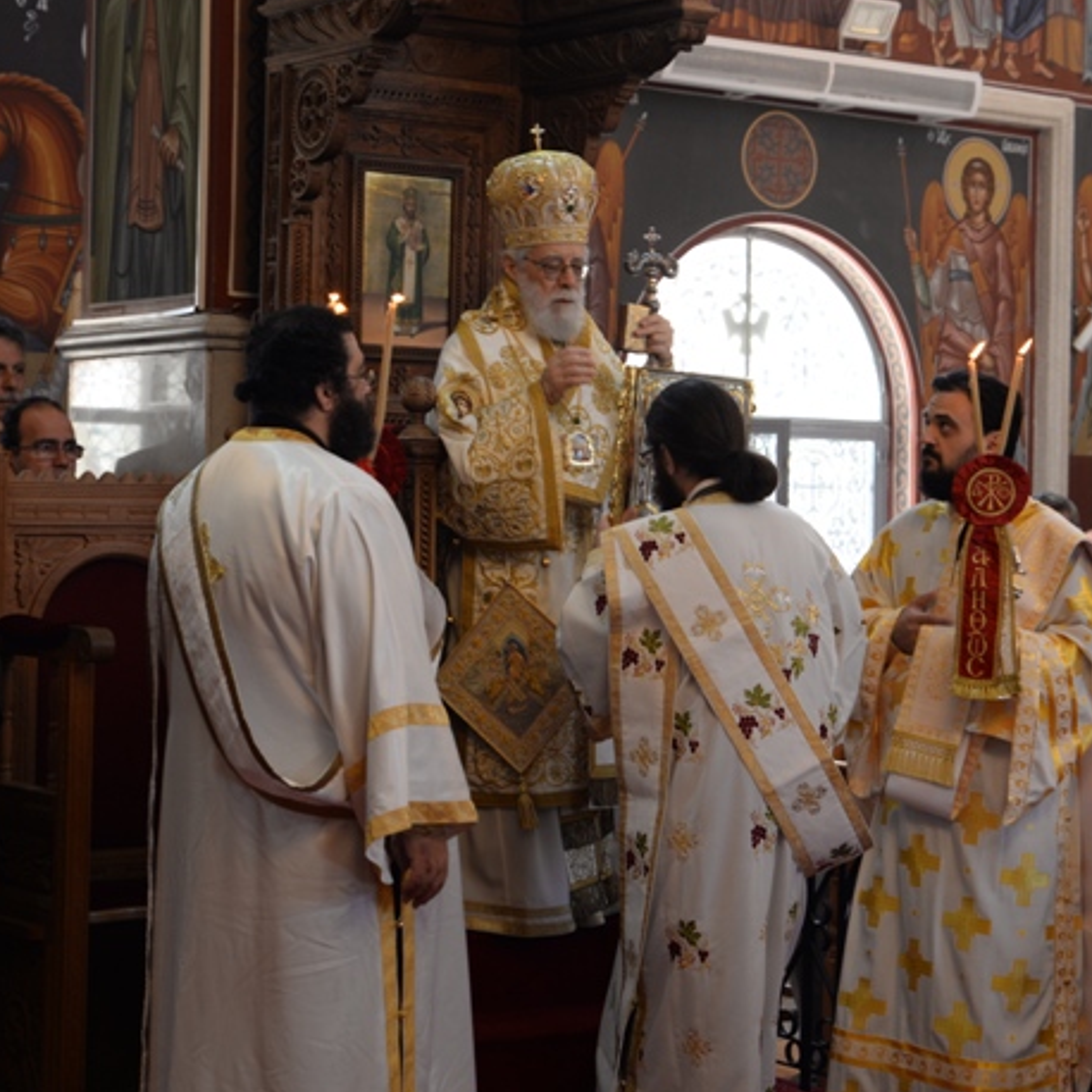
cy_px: 459
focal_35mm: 82
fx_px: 2927
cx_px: 596
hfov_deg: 21.1
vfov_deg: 21.1
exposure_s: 1/50
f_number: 4.5
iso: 400
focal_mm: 46
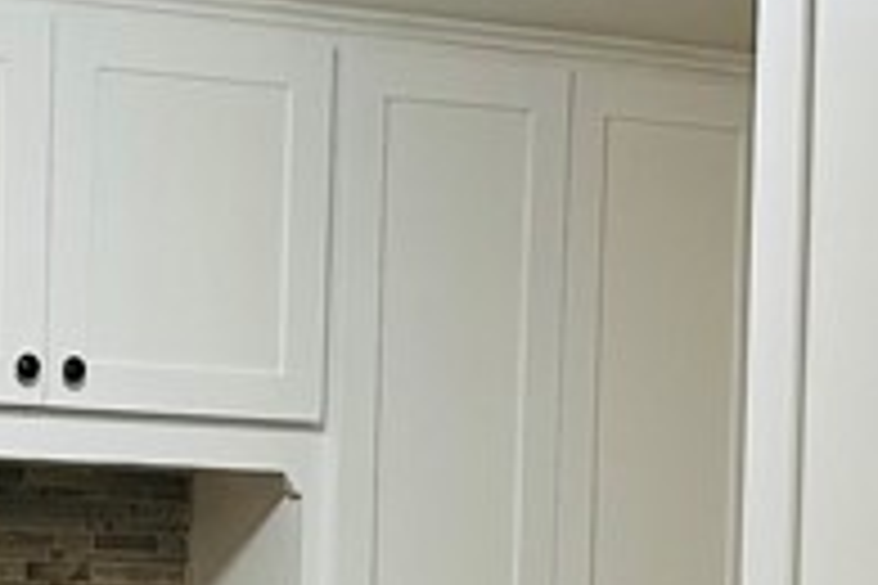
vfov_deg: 10.2
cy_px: 828
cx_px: -167
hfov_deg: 15.1
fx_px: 3195
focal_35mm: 131
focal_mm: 6.86
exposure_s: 1/60
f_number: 1.78
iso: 200
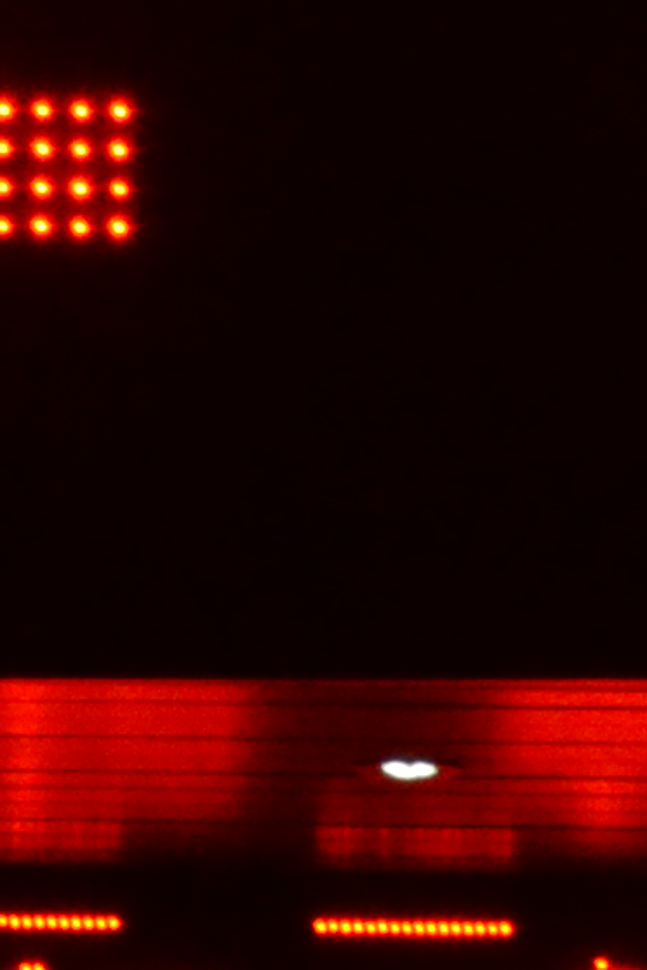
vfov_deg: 3.2
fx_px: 17117
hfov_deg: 2.2
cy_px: 1146
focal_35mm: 635
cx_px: 494
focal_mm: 48
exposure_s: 1/250
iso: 1600
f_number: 8
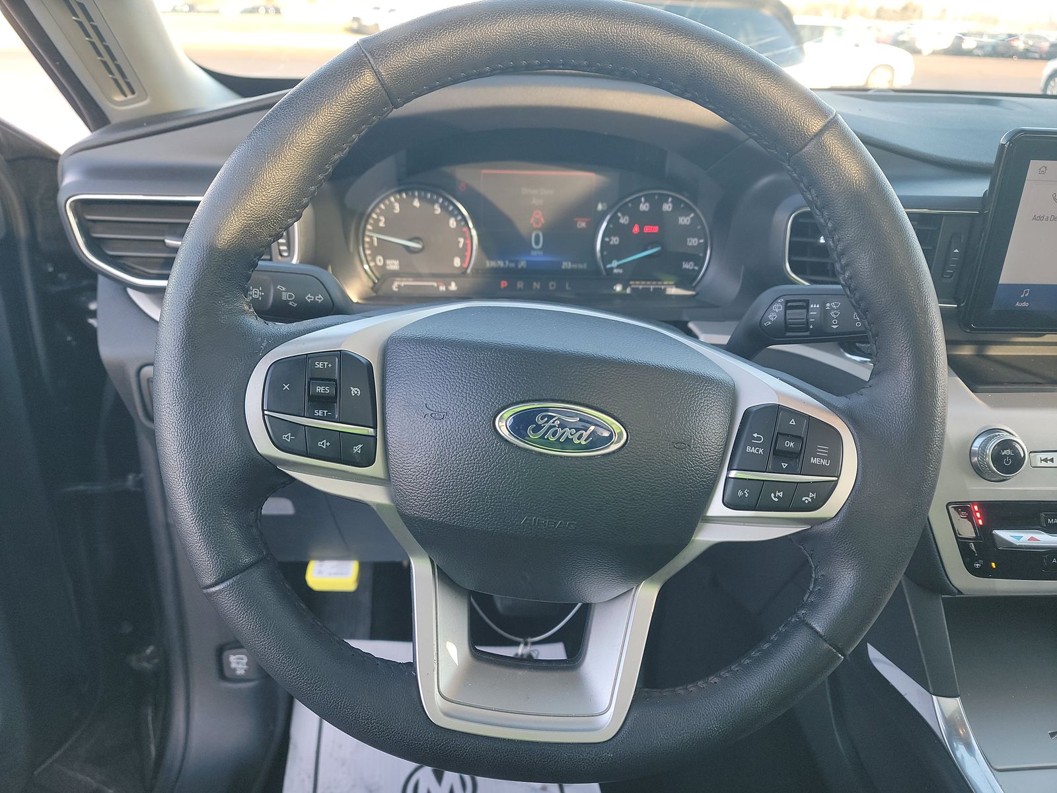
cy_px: 396
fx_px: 733
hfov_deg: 71.6
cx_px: 528
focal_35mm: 24
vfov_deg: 56.8
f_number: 1.8
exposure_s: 1/59
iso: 69
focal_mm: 6.7
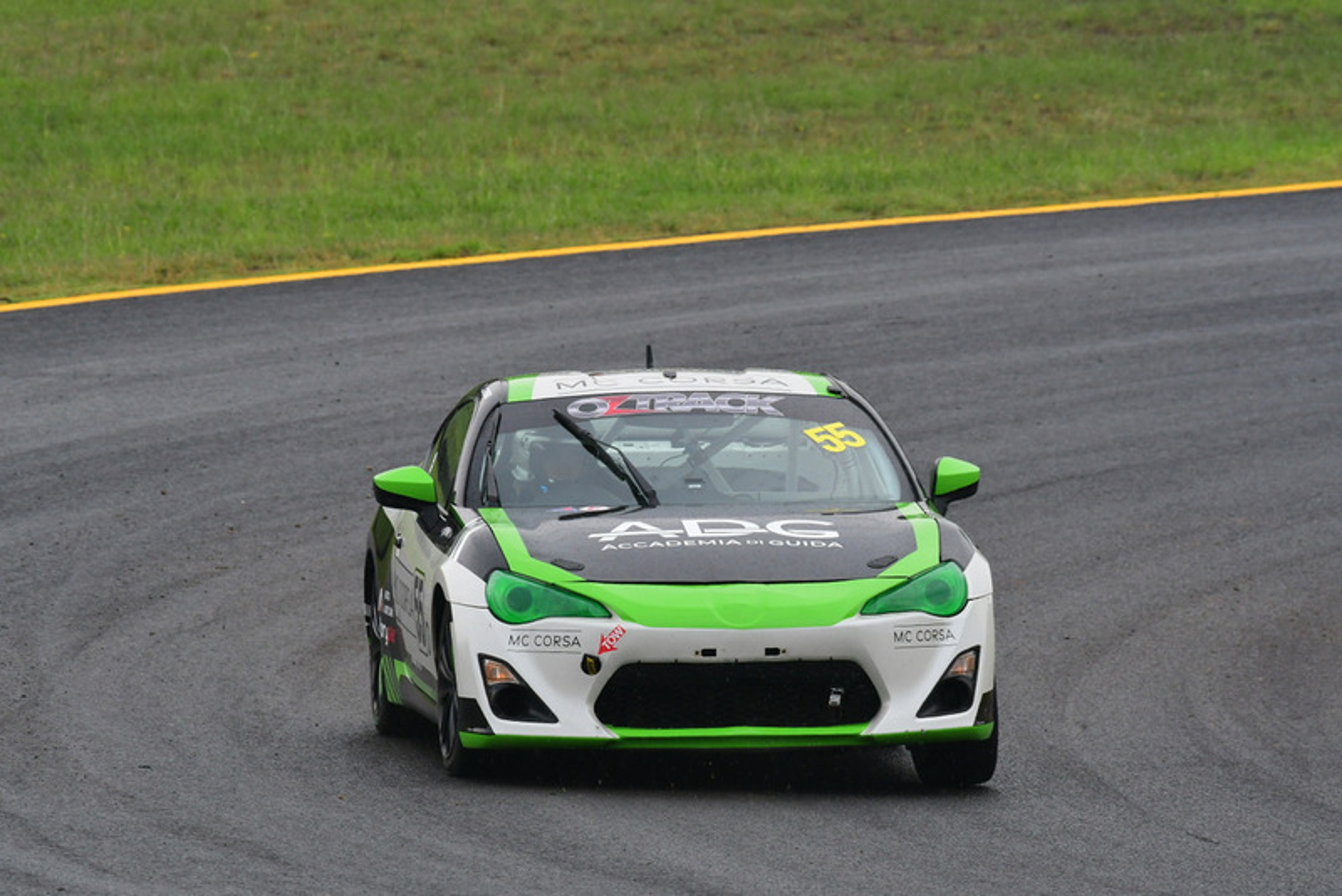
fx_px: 22374
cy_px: 448
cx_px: 671
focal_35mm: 600
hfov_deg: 3.4
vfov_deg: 2.3
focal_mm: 400
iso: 1000
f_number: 11
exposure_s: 1/640
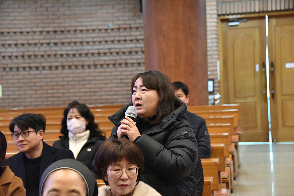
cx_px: 147
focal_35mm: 112
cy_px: 98
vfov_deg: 12.2
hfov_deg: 18.3
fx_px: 914
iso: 8000
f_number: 6.3
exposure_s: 1/125
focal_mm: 112
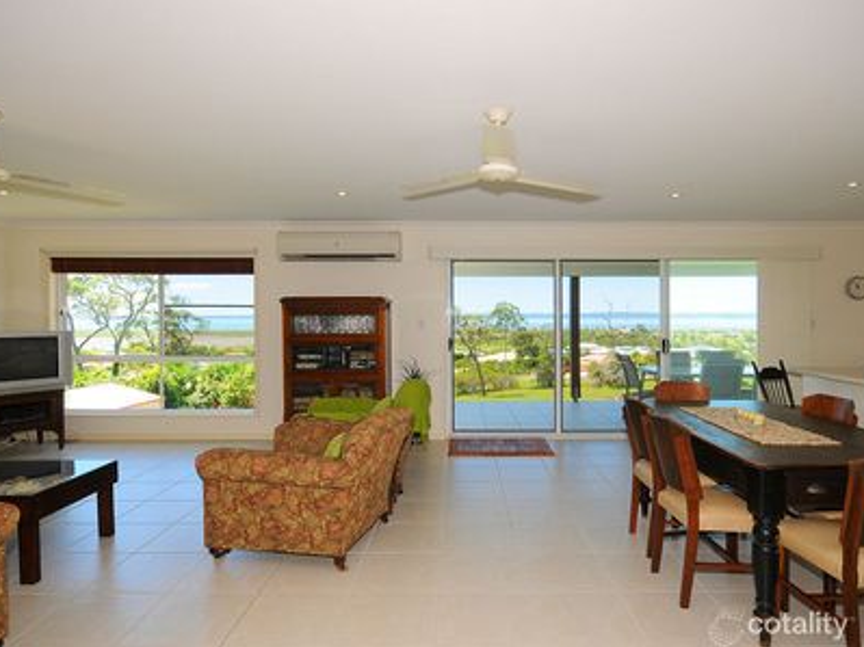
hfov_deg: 90.5
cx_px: 375
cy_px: 330
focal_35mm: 17
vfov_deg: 74.7
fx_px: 424
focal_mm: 10
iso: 200
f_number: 6.3
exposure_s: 1/125
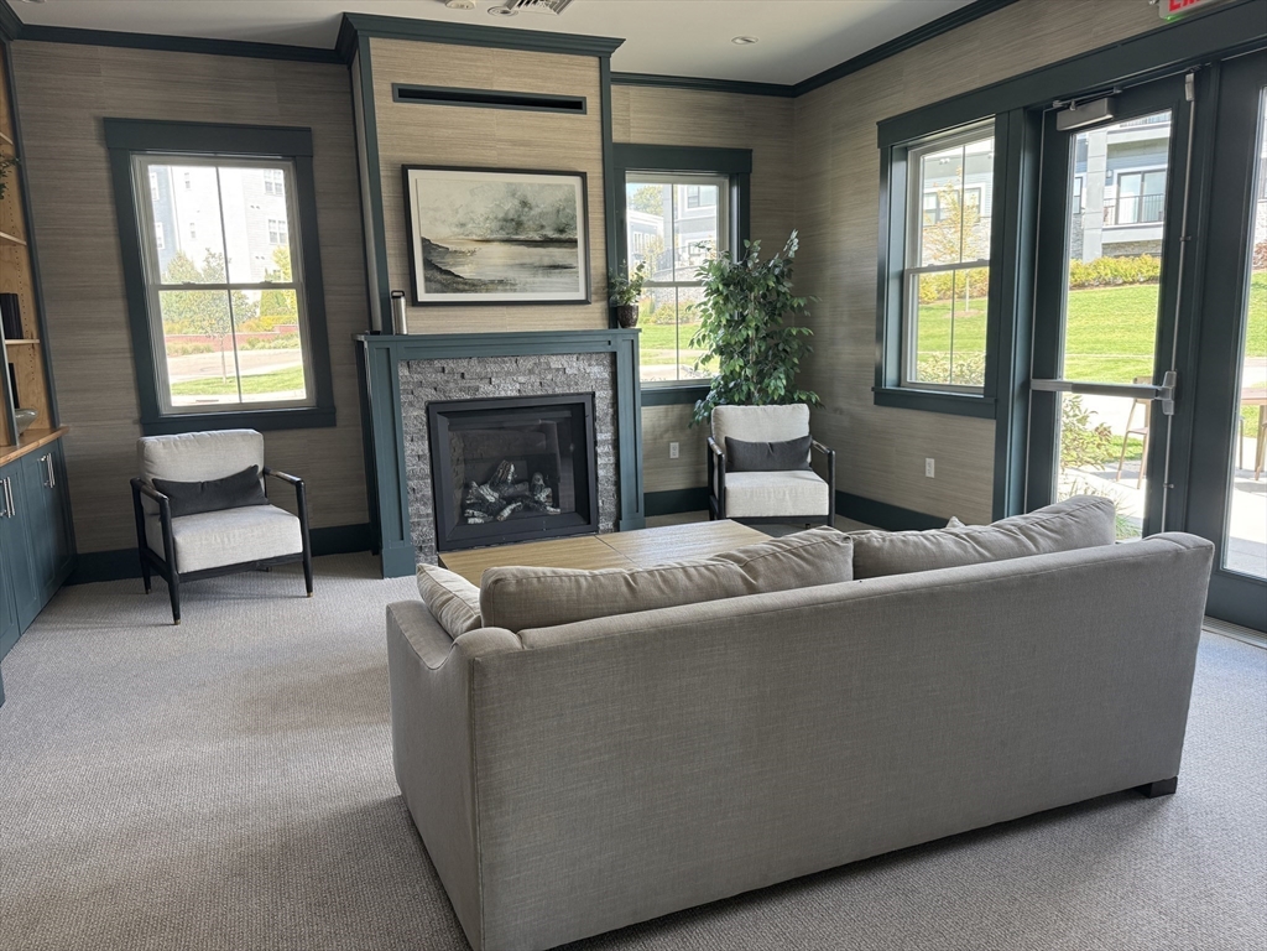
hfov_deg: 71.6
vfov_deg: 56.8
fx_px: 878
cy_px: 476
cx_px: 634
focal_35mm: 24
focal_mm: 6.76
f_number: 1.78
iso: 160
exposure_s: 1/121
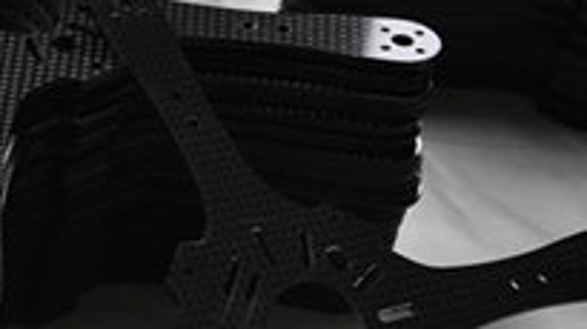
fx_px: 2287
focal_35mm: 147
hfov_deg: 14.1
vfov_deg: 8.2
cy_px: 257
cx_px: -157
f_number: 6.7
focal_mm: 32
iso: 800
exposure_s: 1/180
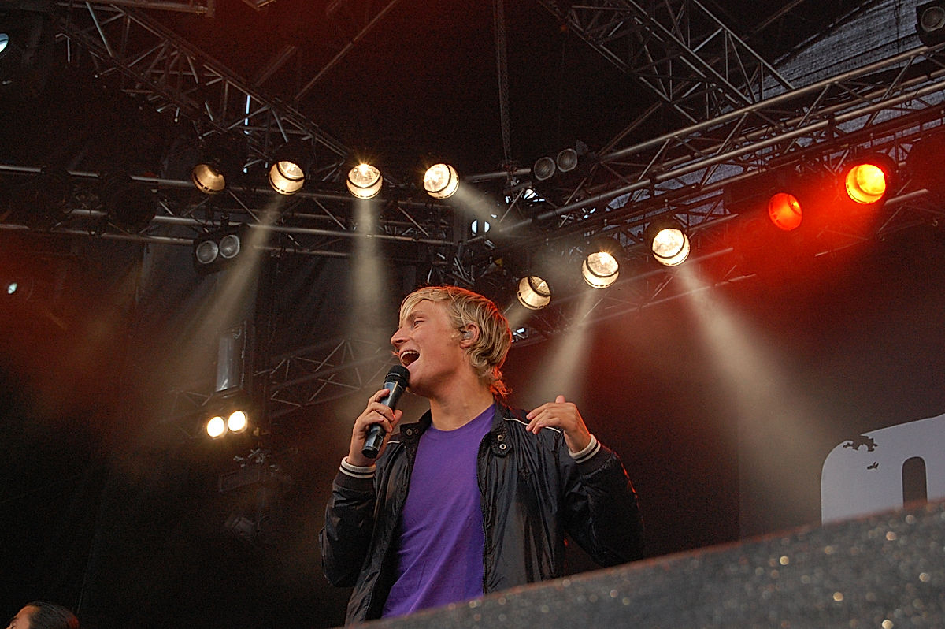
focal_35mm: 82
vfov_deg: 16.5
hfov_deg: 24.6
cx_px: 472
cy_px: 314
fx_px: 2164
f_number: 9
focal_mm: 55
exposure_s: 1/320
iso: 800
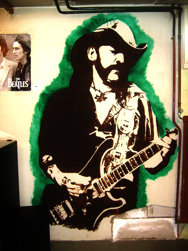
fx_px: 253
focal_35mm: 35
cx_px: 94
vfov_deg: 52.6
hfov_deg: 40.7
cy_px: 126
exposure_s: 1/45
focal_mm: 5.8
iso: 100
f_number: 2.8
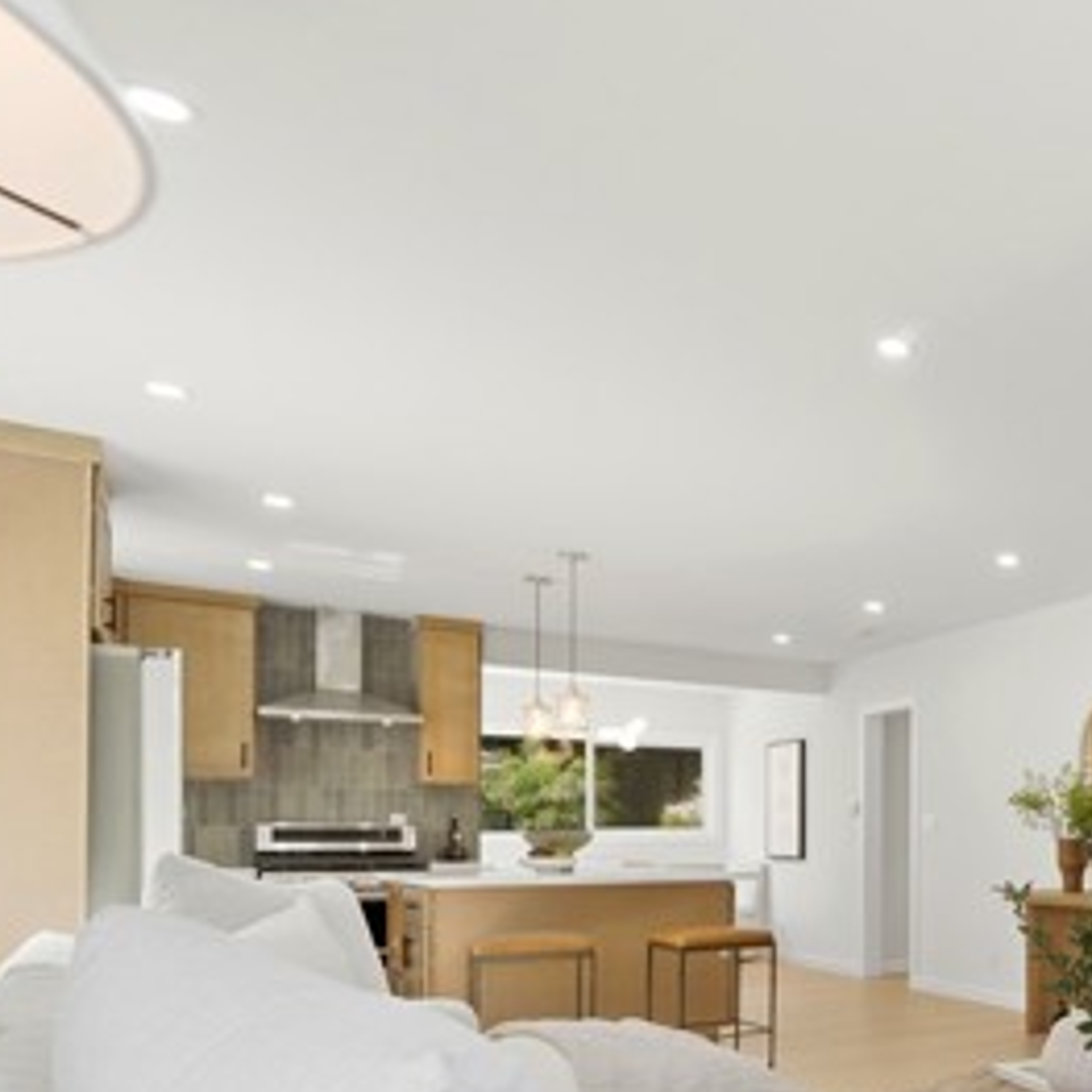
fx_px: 1035
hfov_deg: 41.0
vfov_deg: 52.8
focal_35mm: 29
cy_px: 837
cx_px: 1271
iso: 320
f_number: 6.3
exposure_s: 1/1250
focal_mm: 14
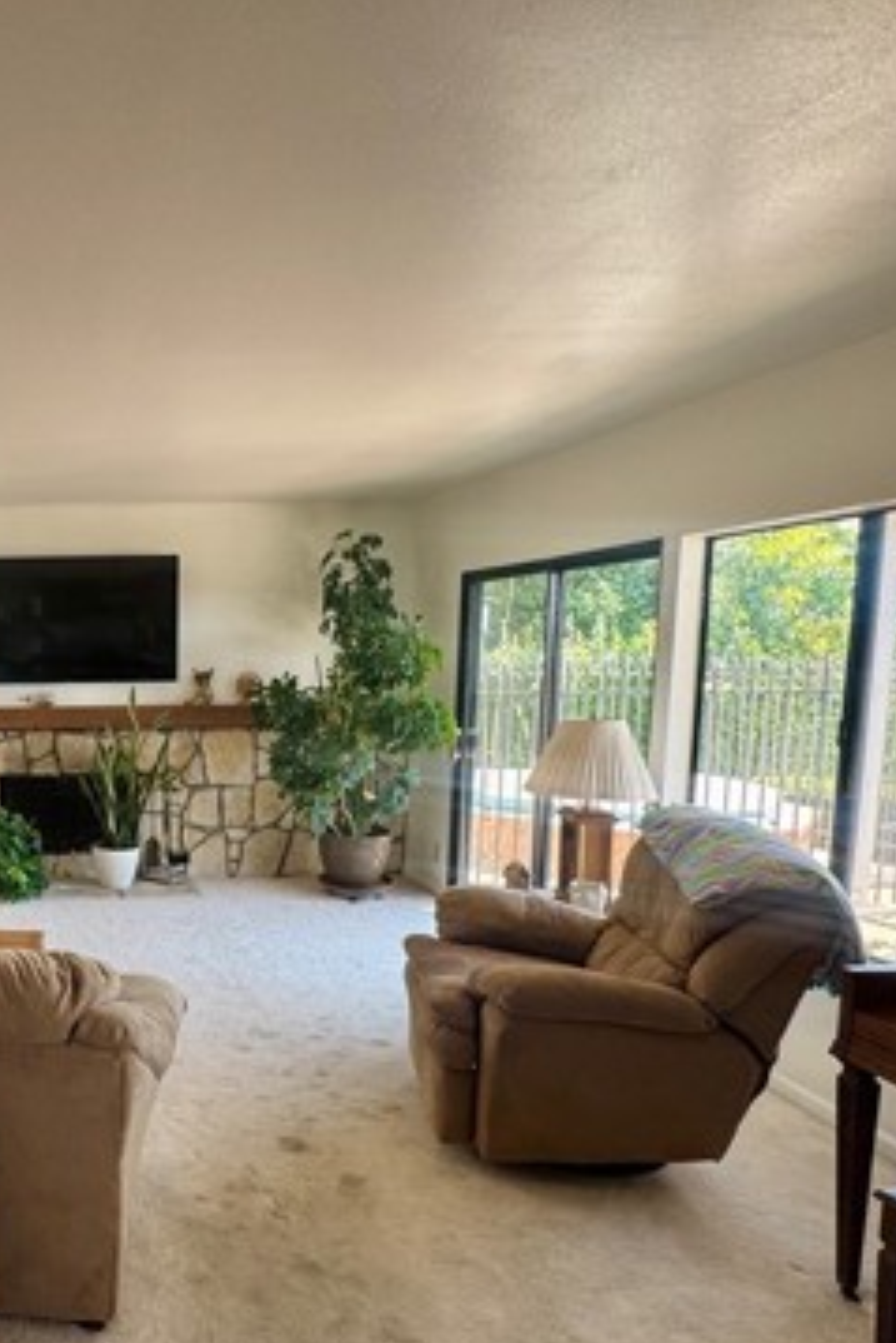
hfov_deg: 43.0
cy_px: 769
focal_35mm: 26
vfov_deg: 69.0
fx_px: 970
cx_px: 11
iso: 80
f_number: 2.2
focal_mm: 2.22
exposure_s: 1/99
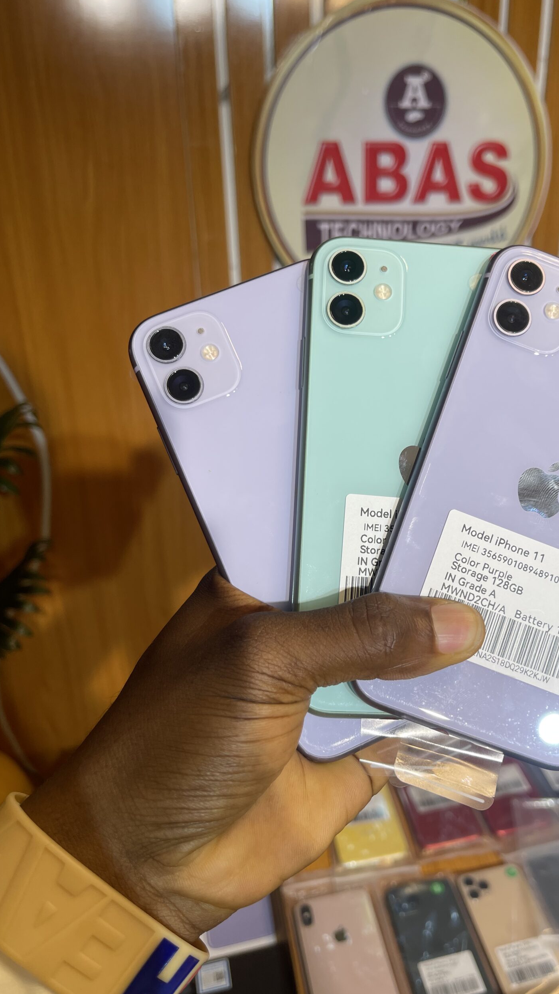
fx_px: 738
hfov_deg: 40.9
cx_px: 380
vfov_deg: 67.9
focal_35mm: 28
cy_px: 501
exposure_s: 1/151
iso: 32
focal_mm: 5.1
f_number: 1.6
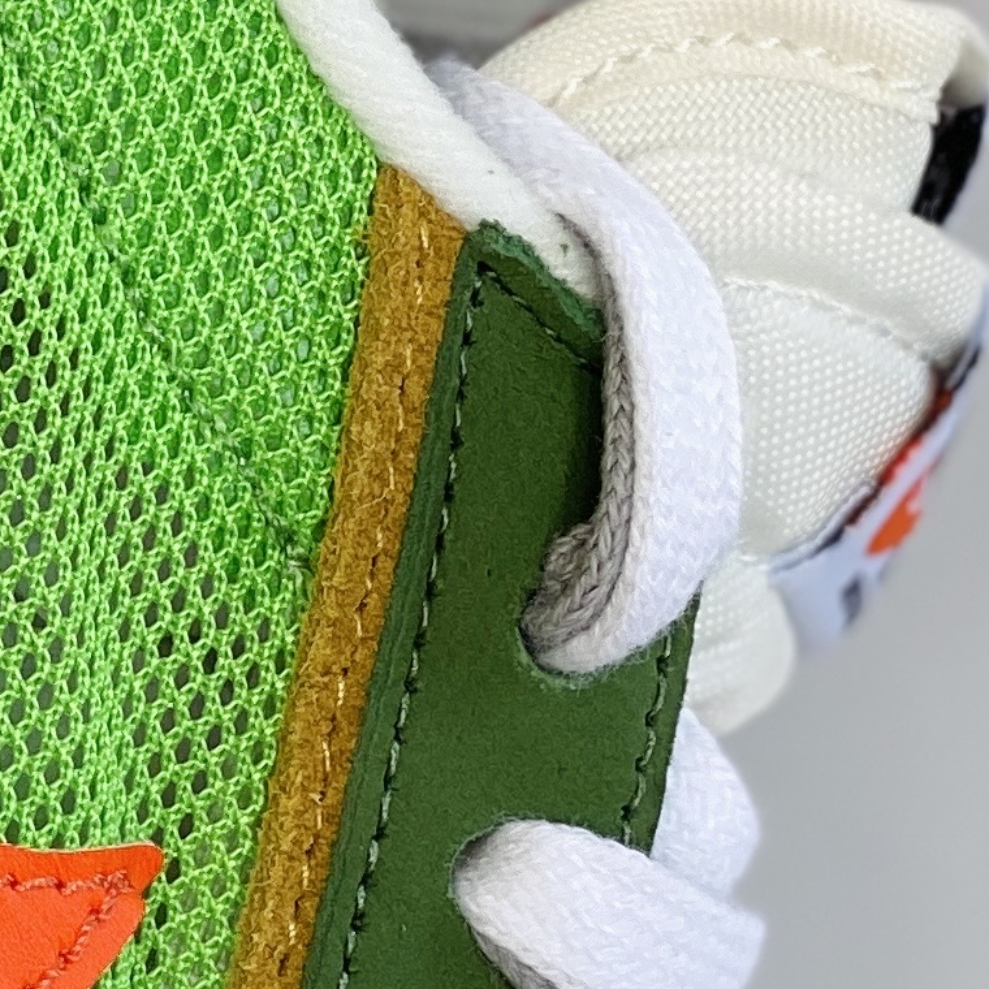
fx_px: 7887
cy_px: 194
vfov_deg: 7.2
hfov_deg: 7.1
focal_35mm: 244
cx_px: -388
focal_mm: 6
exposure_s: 1/100
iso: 32
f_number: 2
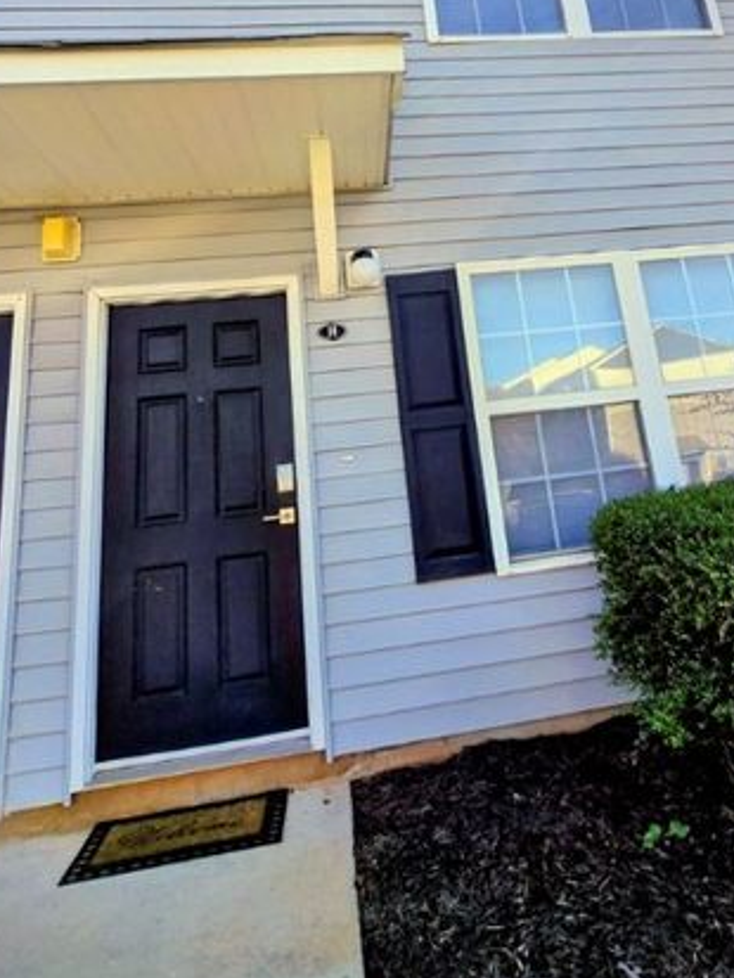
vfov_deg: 73.1
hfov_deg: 62.8
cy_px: 238
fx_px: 593
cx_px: 445
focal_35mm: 21
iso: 50
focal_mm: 2.2
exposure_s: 1/1632
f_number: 2.2
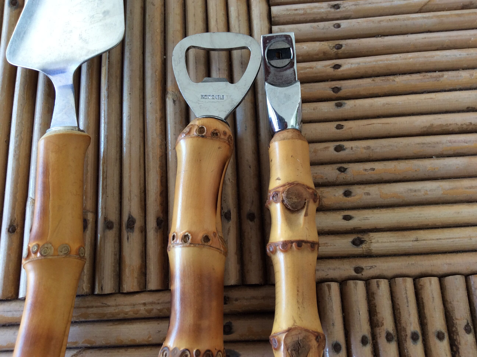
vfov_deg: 44.1
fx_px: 440
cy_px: 178
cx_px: 238
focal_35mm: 32
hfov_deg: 56.9
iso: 32
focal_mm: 3.3
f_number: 2.4
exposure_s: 1/25
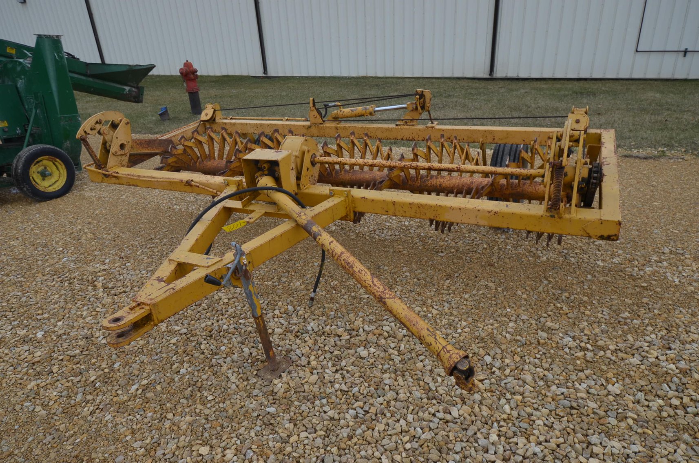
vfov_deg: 52.9
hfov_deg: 73.9
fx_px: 465
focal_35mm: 24
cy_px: 232
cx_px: 350
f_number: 8
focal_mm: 16
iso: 200
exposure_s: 1/250
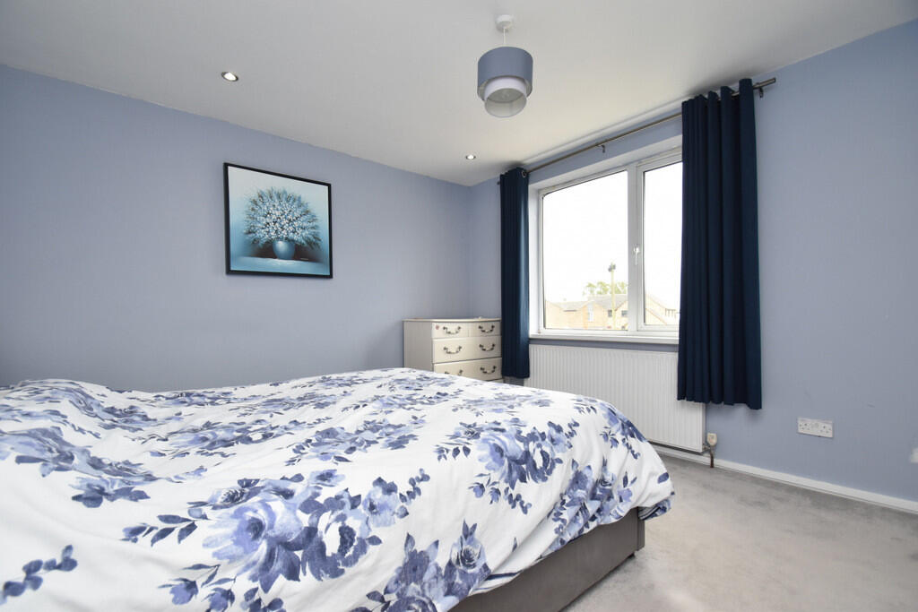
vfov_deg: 77.3
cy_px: 306
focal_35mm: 15
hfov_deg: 100.4
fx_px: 383
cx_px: 459
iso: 560
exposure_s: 1/200
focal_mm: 10
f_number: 5
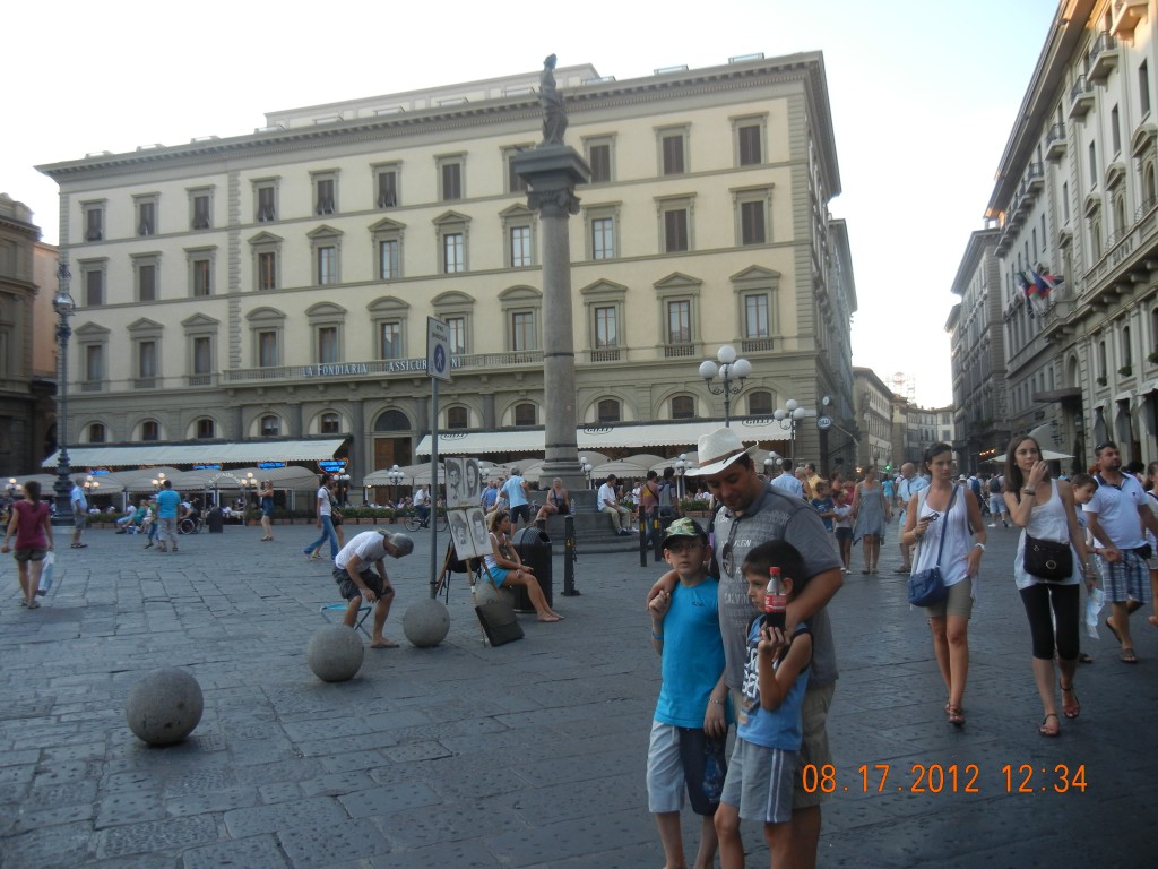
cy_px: 434
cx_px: 579
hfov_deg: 60.0
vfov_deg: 46.8
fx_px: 1004
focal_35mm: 30
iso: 160
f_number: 3.5
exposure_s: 1/143
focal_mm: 5.4
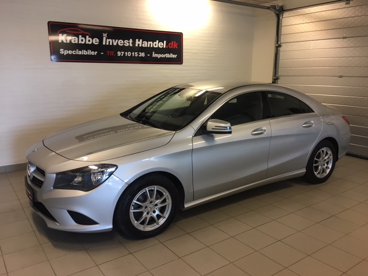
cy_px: 138
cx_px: 184
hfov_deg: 61.7
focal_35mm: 29
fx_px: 308
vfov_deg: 48.2
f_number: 2.2
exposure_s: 1/33
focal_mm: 4.15
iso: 80
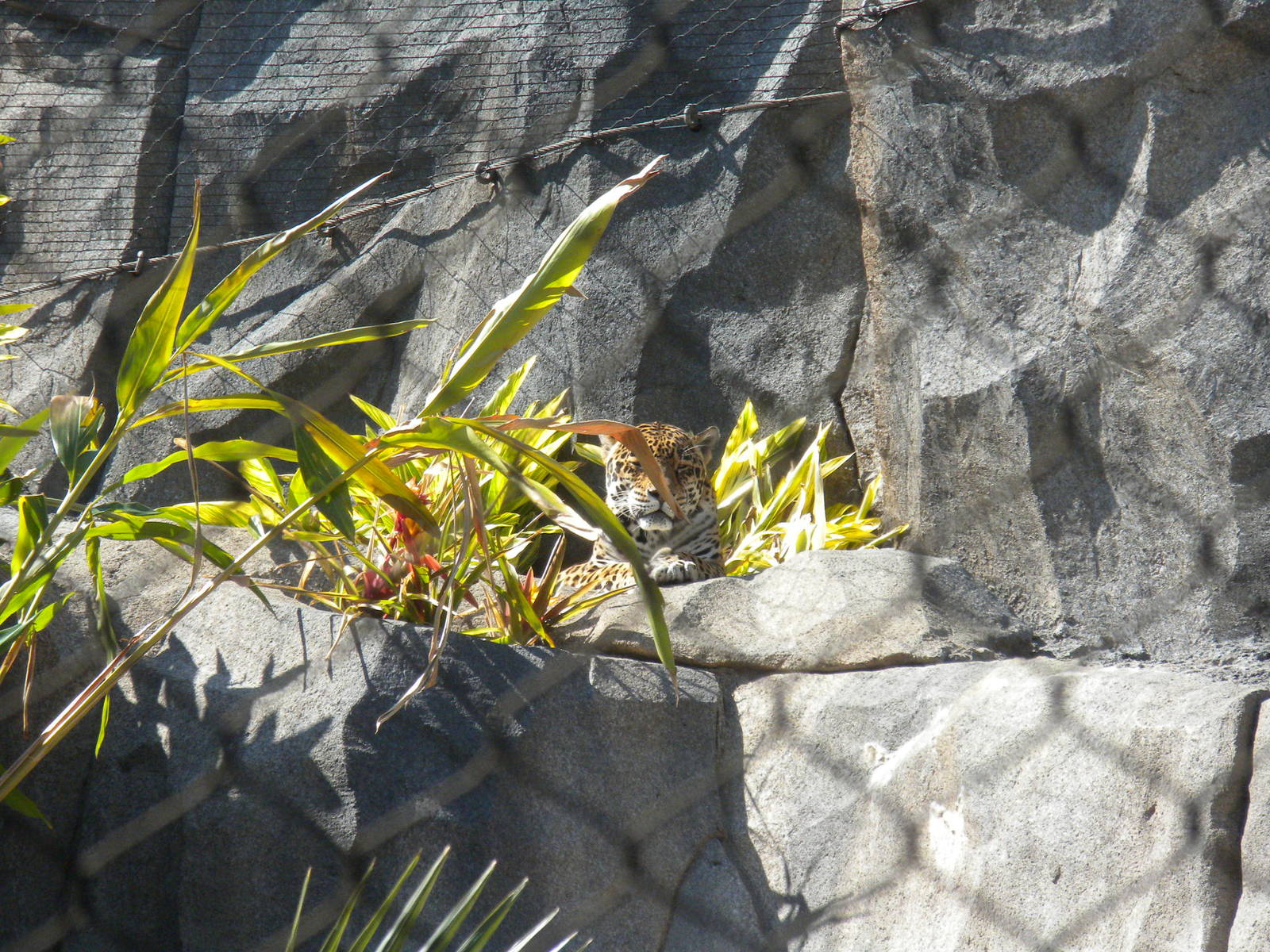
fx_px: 8732
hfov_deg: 8.3
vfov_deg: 6.2
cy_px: 476
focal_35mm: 238
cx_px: 635
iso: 184
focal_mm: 42.1
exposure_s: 1/500
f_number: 5.2
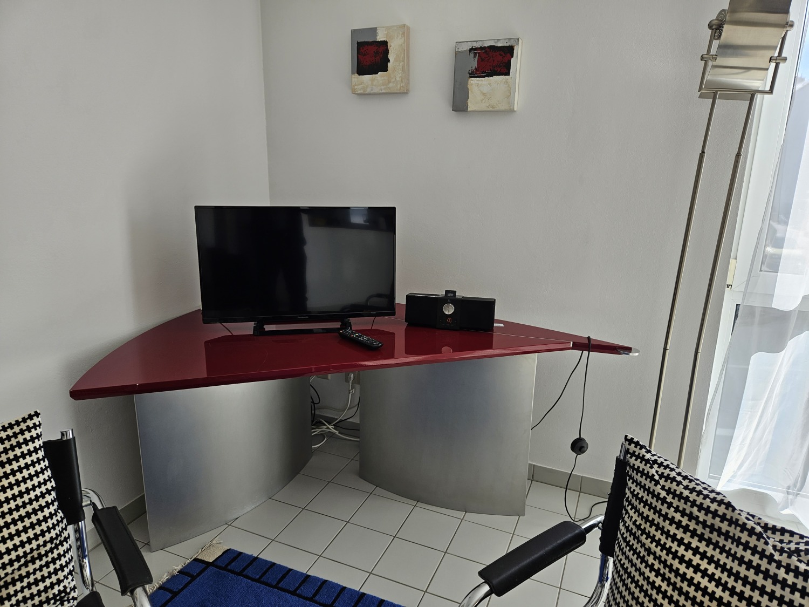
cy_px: 304
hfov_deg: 73.9
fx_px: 538
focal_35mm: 23
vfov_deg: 58.9
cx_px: 404
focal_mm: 5.4
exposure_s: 1/248
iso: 25
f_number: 1.8
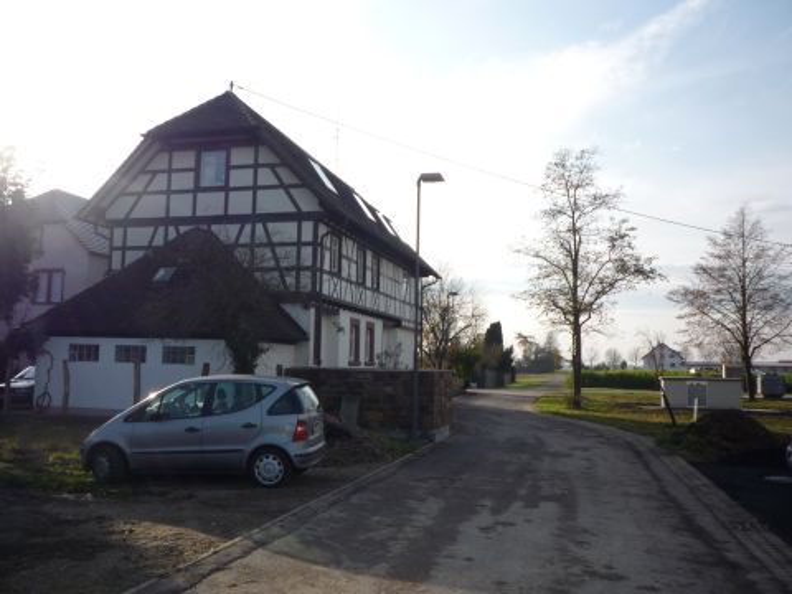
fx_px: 732
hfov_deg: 56.8
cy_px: 297
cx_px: 396
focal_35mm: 32
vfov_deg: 44.2
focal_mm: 5.2
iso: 100
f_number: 4.5
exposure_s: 1/400
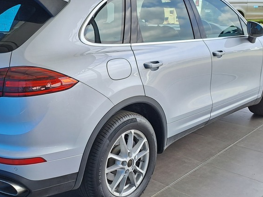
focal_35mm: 45
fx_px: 342
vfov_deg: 32.1
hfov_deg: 41.9
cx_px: 104
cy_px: 84
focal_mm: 4.65
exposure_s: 1/244
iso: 32
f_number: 1.8
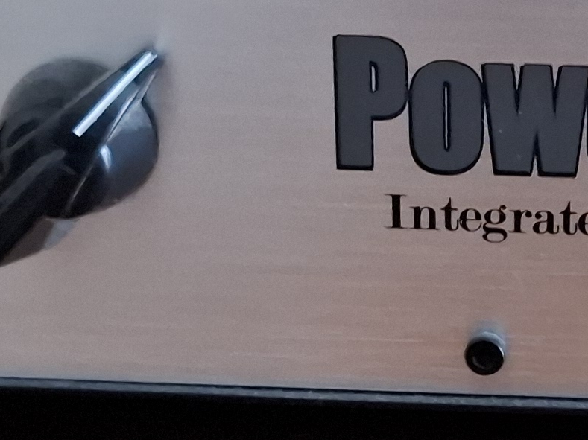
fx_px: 2020
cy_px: 406
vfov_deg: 12.3
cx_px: 575
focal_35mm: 119
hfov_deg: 16.3
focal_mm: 5.54
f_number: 1.8
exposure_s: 1/25
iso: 1000
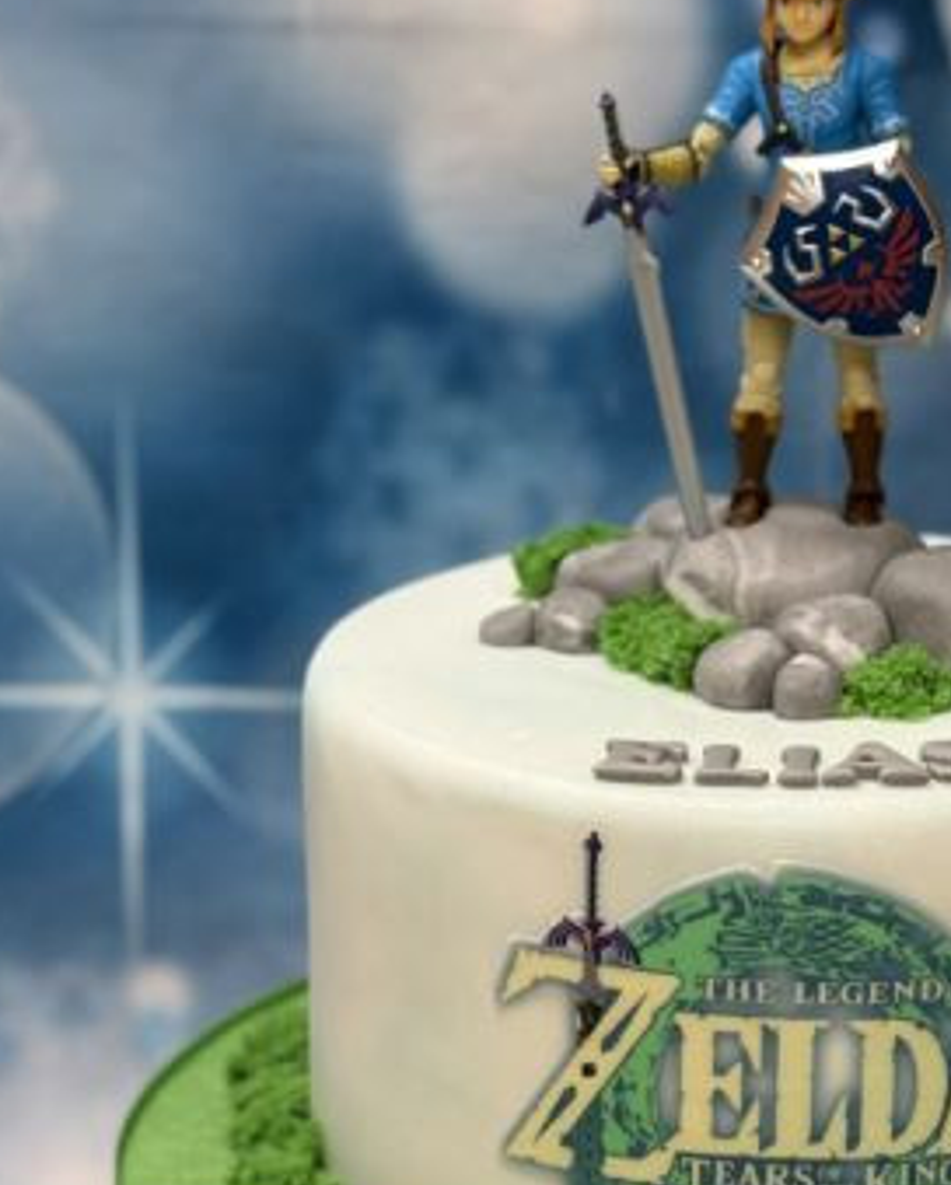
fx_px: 3723
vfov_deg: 17.9
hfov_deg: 14.4
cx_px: 815
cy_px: 951
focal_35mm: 106
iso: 64
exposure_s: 1/50
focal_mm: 6.76
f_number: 1.78
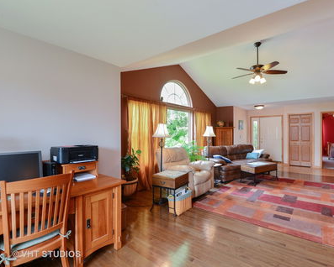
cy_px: 134
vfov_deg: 77.0
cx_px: 193
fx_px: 168
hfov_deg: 88.9
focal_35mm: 17
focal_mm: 15
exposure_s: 1/3
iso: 200
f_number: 9
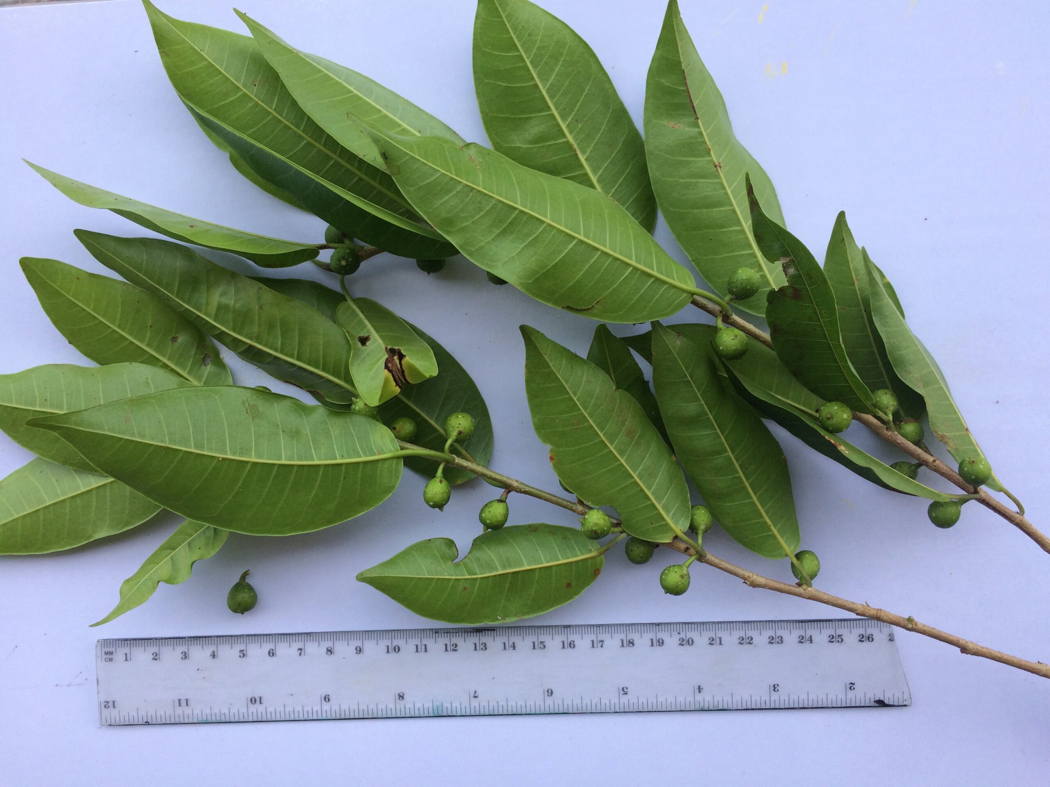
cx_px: 525
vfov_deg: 48.2
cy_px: 394
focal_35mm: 29
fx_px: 880
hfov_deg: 61.7
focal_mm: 4.15
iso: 32
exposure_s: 1/328
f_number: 2.2
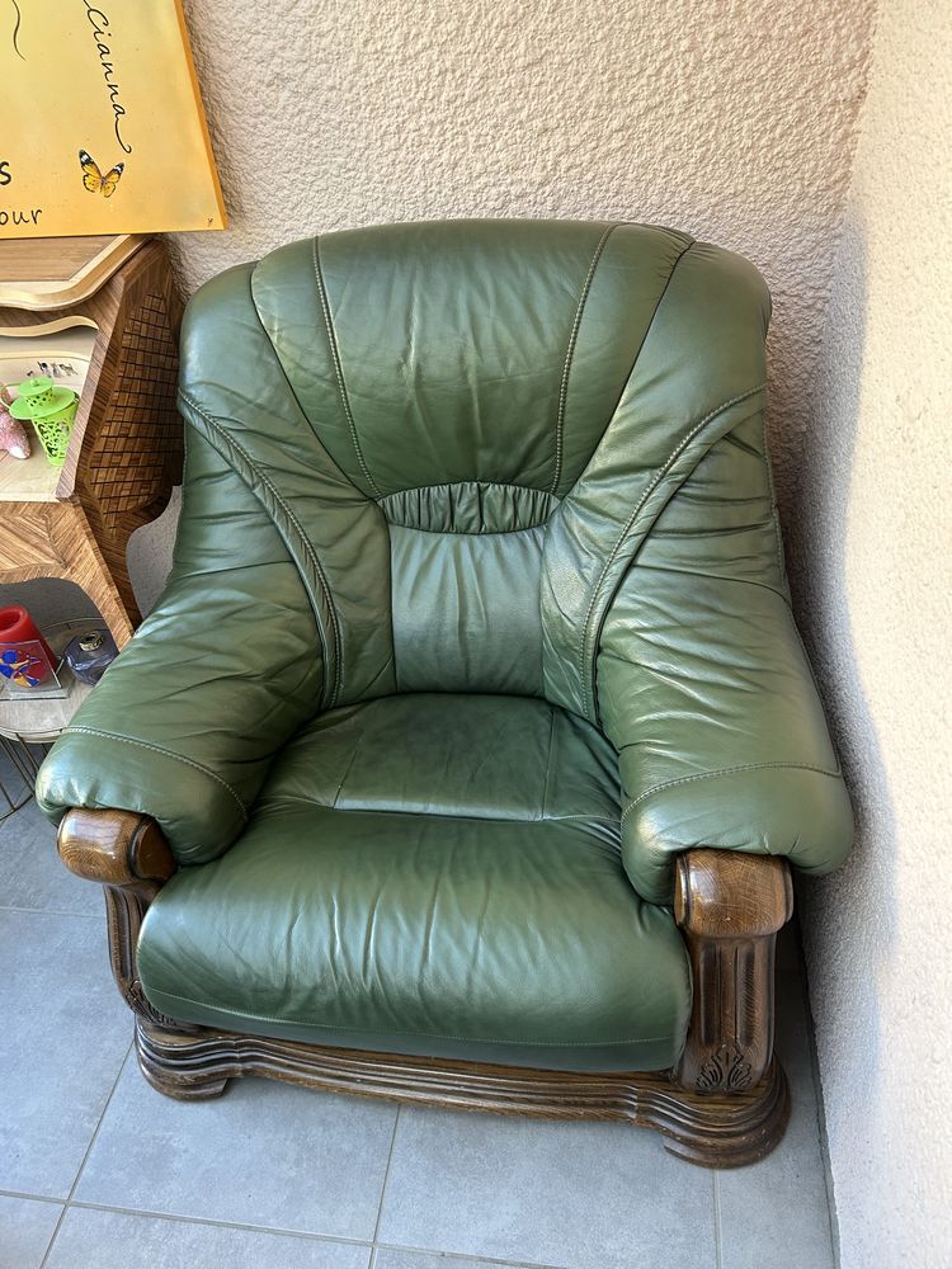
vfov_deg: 67.3
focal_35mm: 26
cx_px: 476
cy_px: 634
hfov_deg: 53.1
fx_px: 953
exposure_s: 1/86
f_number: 1.5
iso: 125
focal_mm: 5.7
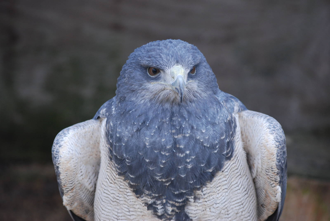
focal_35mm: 225
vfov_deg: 6.1
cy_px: 110
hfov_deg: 9.1
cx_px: 165
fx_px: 2065
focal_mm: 150
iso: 400
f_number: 4.5
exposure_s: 1/320
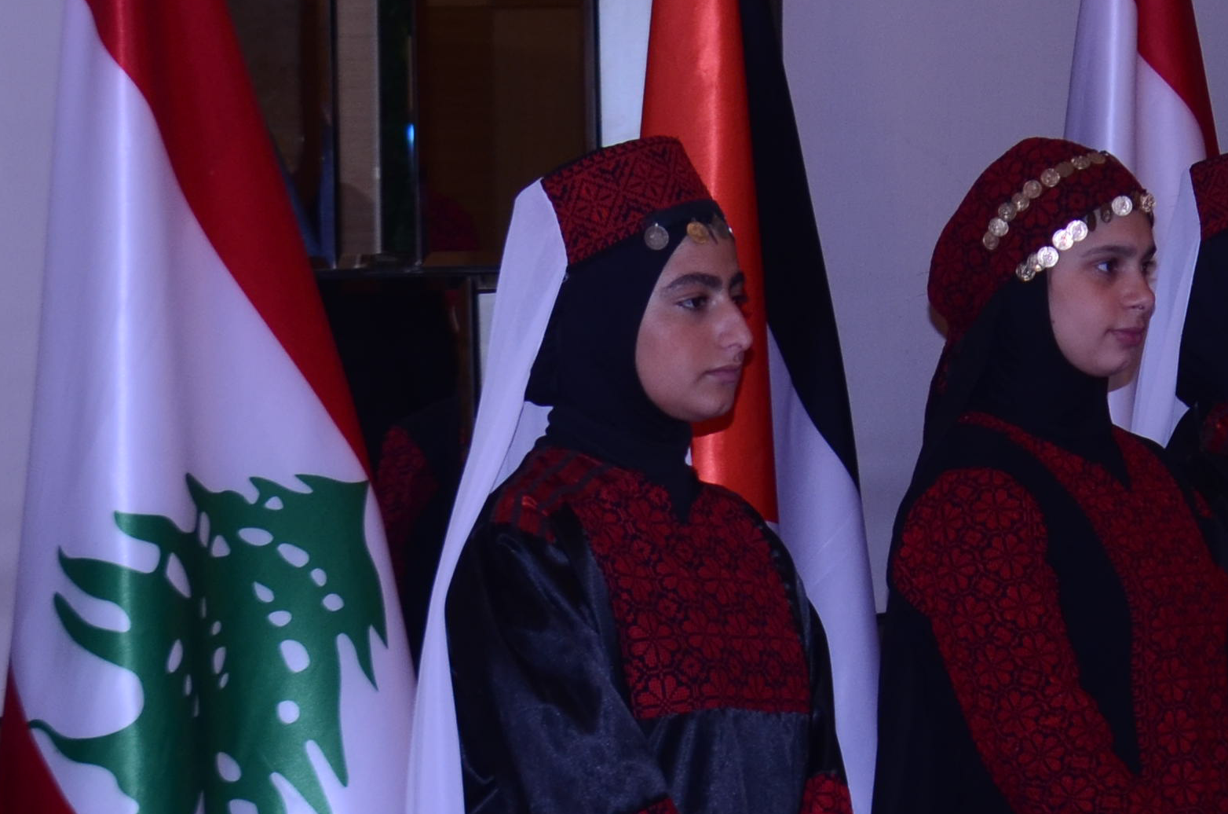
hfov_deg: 10.8
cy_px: 403
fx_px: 6434
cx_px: 1375
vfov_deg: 7.2
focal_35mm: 189
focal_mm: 40
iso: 320
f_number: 4
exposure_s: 1/250
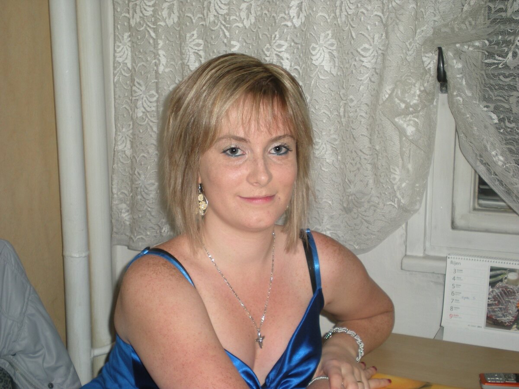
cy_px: 194
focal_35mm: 56
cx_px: 260
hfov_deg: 34.3
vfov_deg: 26.1
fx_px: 840
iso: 94
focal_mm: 9.3
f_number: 3.9
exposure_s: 1/60
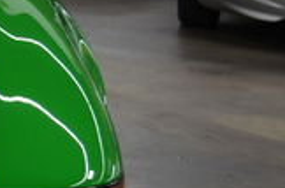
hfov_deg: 10.0
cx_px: -357
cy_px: 69
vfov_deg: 7.4
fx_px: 1460
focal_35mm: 185
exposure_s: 1/80
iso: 400
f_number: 4.5
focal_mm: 26
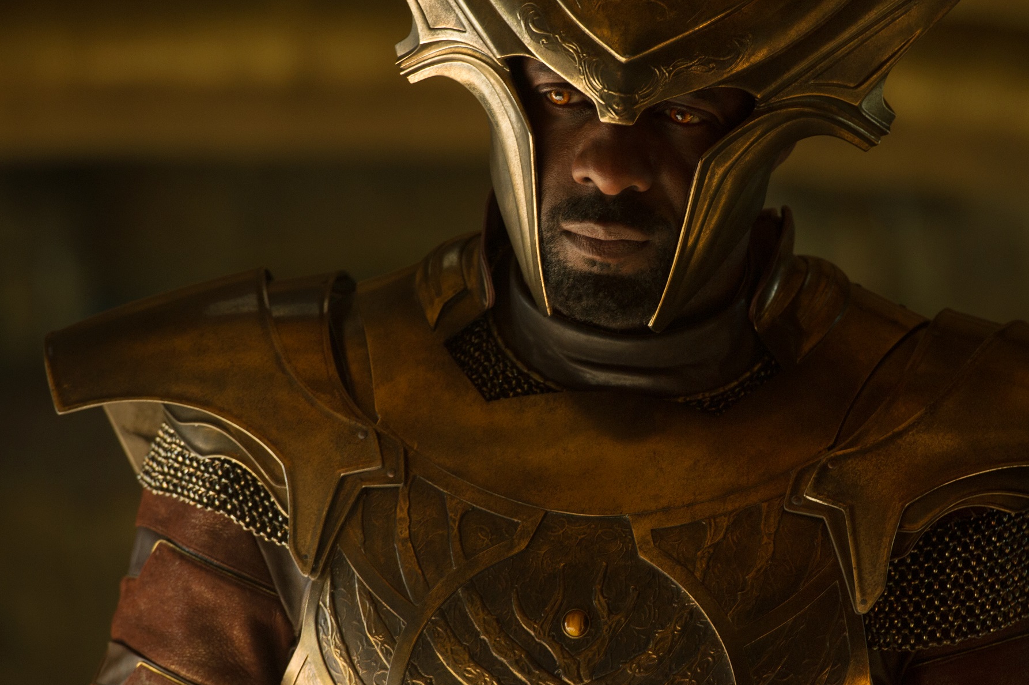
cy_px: 405
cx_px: 577
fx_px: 7997
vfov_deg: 4.9
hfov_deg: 7.4
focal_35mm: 280
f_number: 4
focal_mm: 200
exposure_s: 1/125
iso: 800
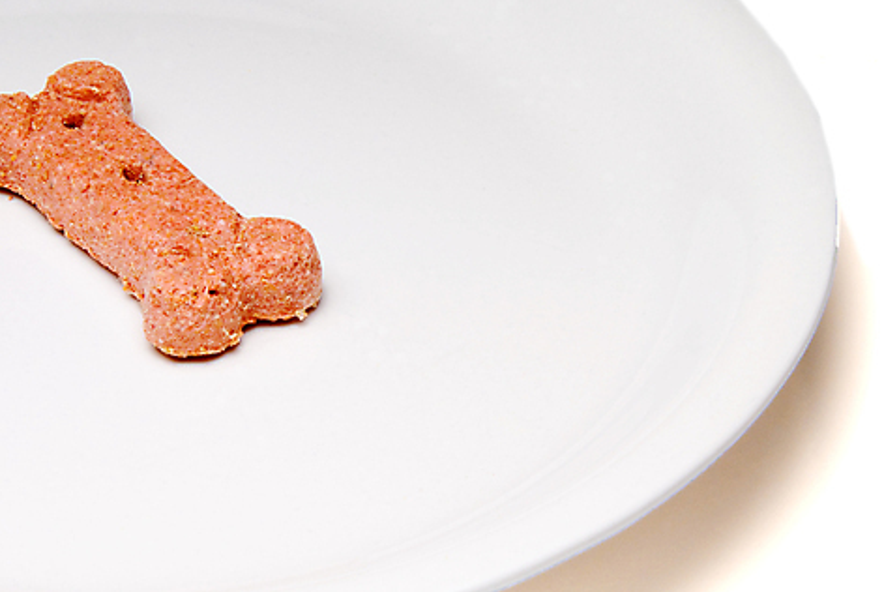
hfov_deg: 12.0
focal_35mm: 171
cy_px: 309
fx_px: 4204
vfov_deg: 8.1
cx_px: 451
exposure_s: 1/125
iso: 100
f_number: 29
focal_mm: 90
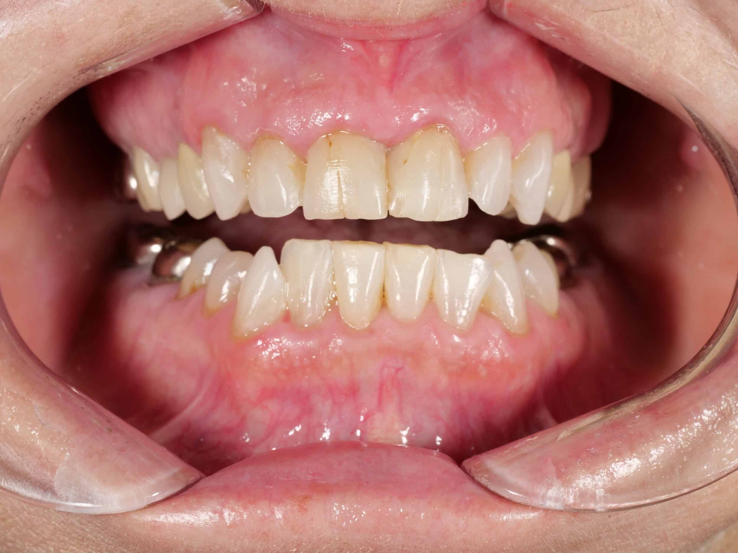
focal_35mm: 120
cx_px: 369
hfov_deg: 16.4
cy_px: 276
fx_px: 2558
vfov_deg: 12.3
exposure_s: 1/200
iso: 400
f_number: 11
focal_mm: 60
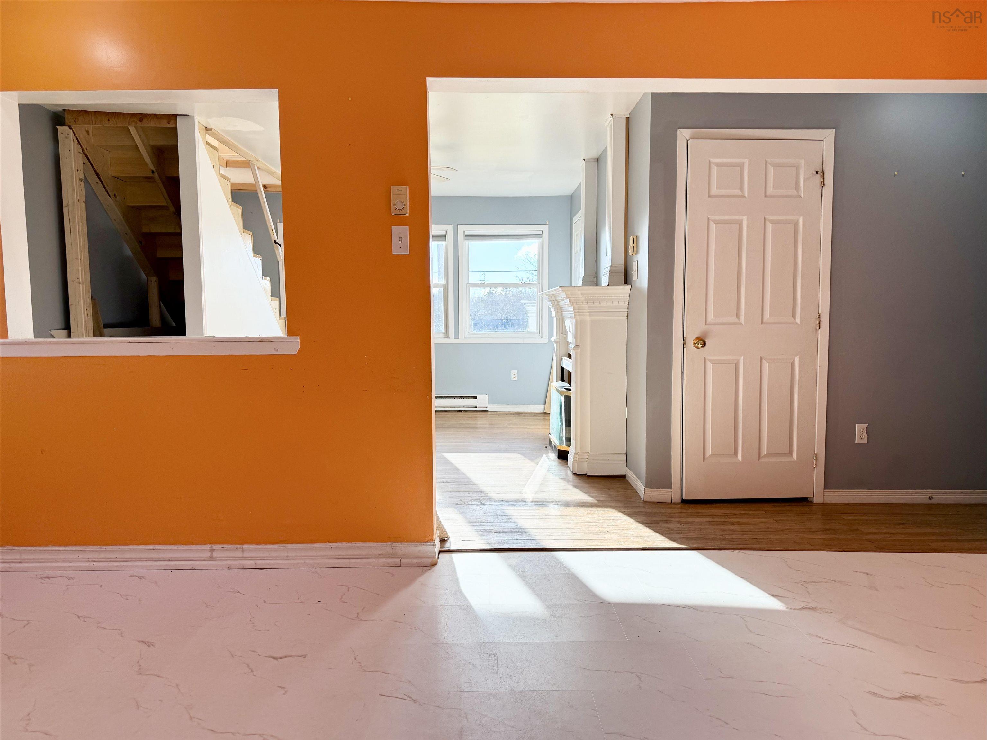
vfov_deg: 56.8
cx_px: 494
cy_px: 370
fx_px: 684
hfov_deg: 71.6
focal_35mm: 24
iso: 100
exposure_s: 1/765
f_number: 1.78
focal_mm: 6.76
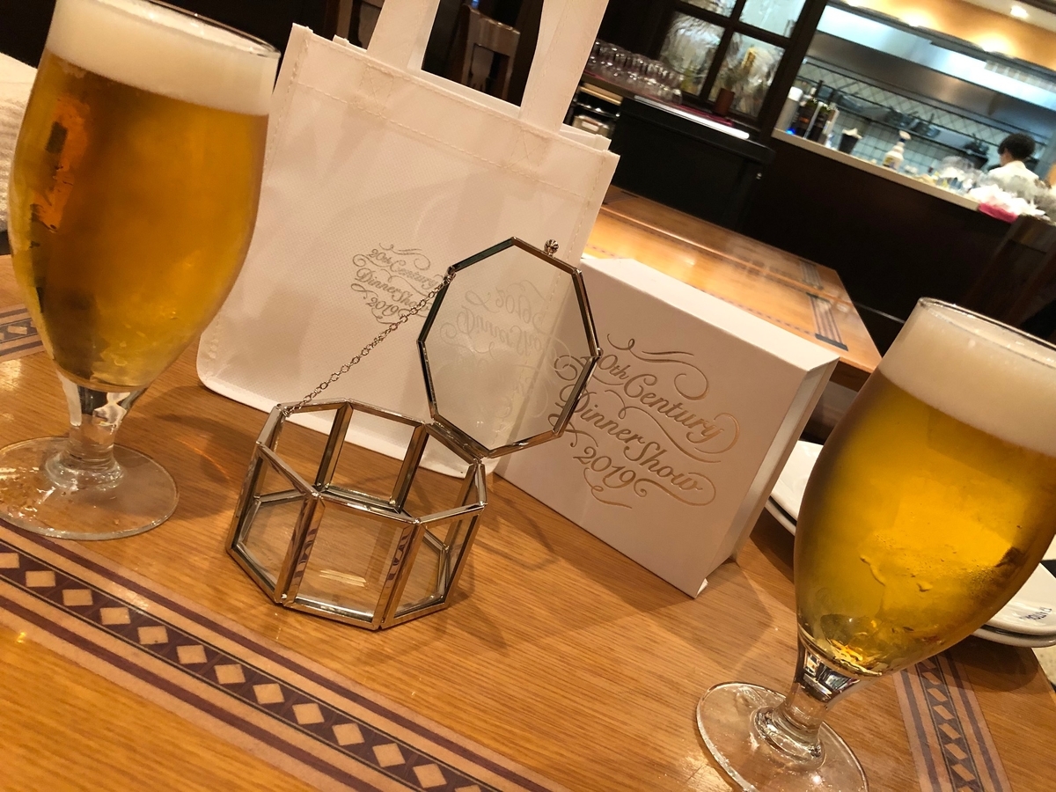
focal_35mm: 28
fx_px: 854
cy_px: 396
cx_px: 528
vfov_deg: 49.7
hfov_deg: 63.4
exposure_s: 1/14
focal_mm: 3.99
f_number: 1.8
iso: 100
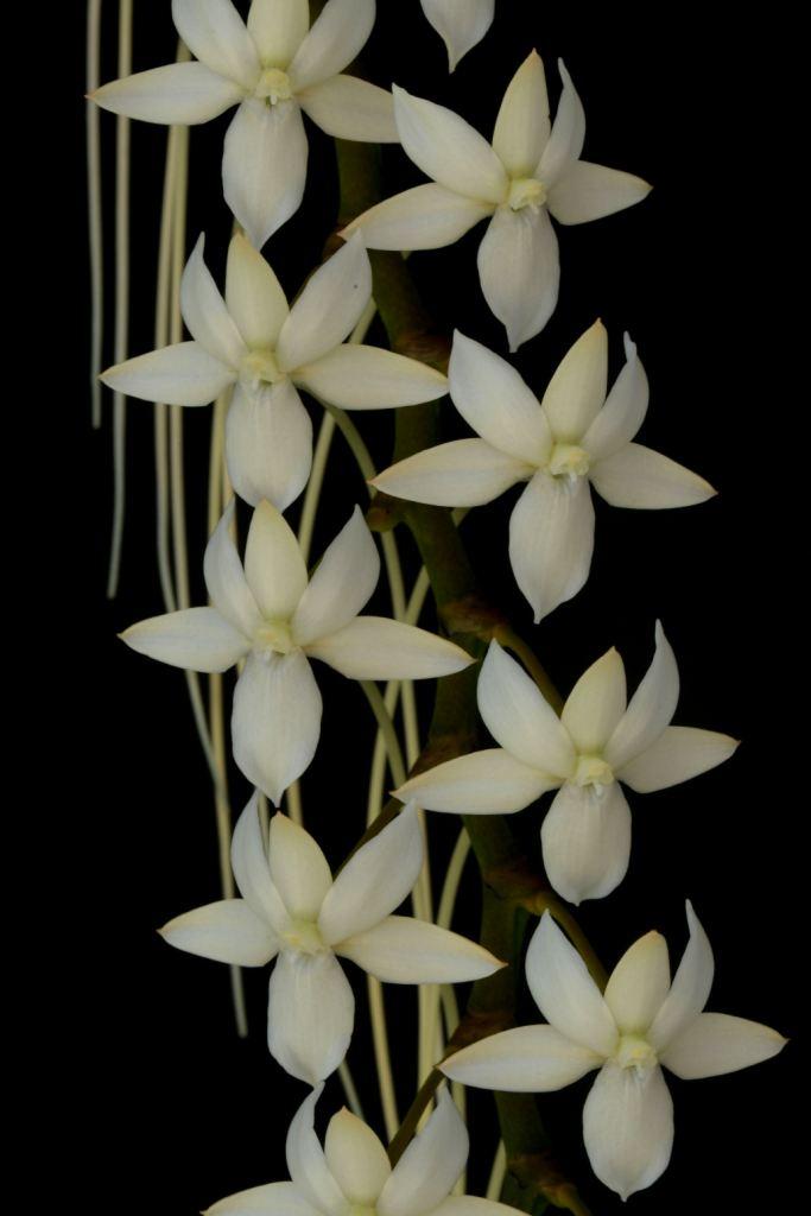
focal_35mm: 90
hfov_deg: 15.2
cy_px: 608
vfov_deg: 22.6
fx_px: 3040
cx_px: 406
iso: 640
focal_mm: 90
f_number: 22
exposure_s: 1/30
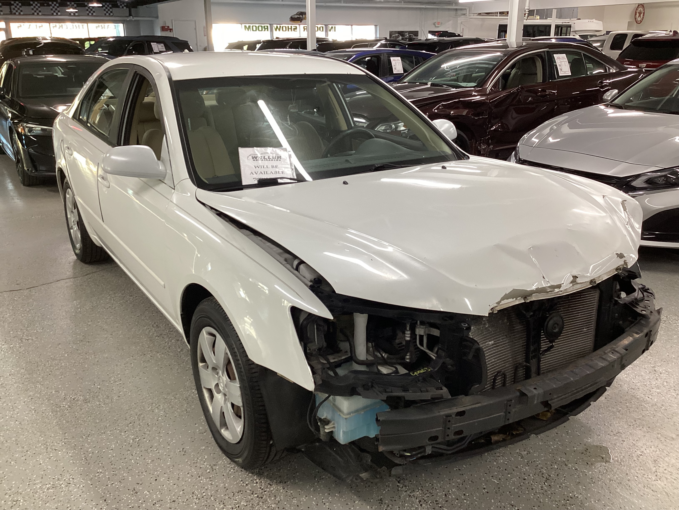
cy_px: 255
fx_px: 608
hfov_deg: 58.4
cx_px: 340
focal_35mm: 31
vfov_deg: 45.4
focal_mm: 3.3
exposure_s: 1/50
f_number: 2.4
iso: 100
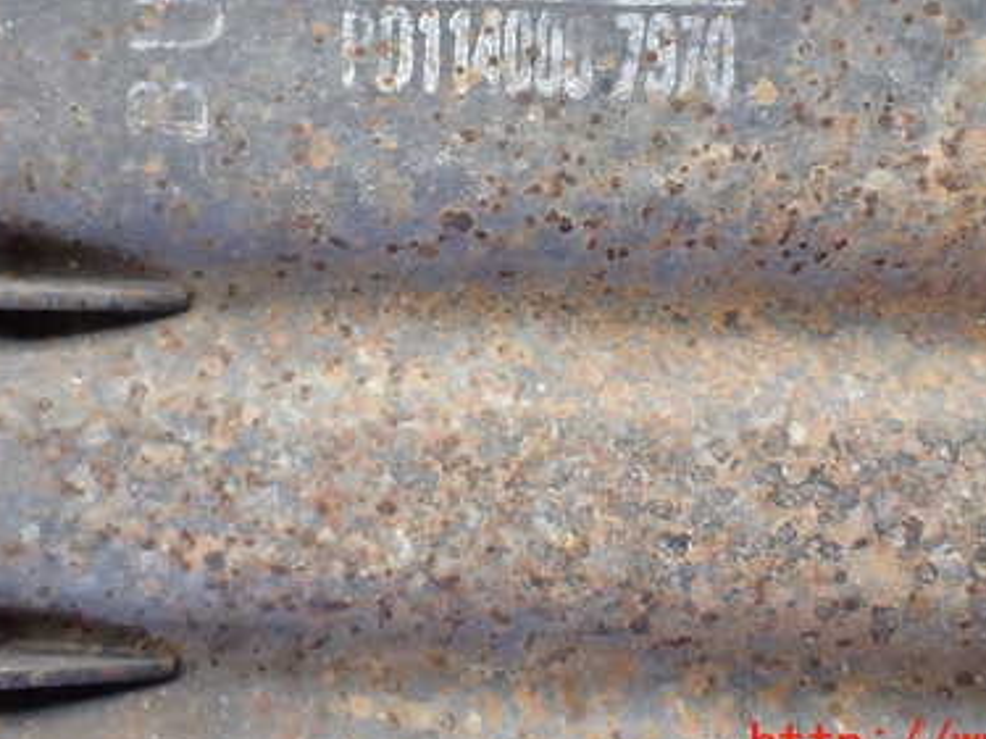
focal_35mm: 48
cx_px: 555
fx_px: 1367
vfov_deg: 29.8
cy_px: 189
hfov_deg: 39.6
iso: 320
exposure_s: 1/125
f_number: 2.3
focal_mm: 5.4
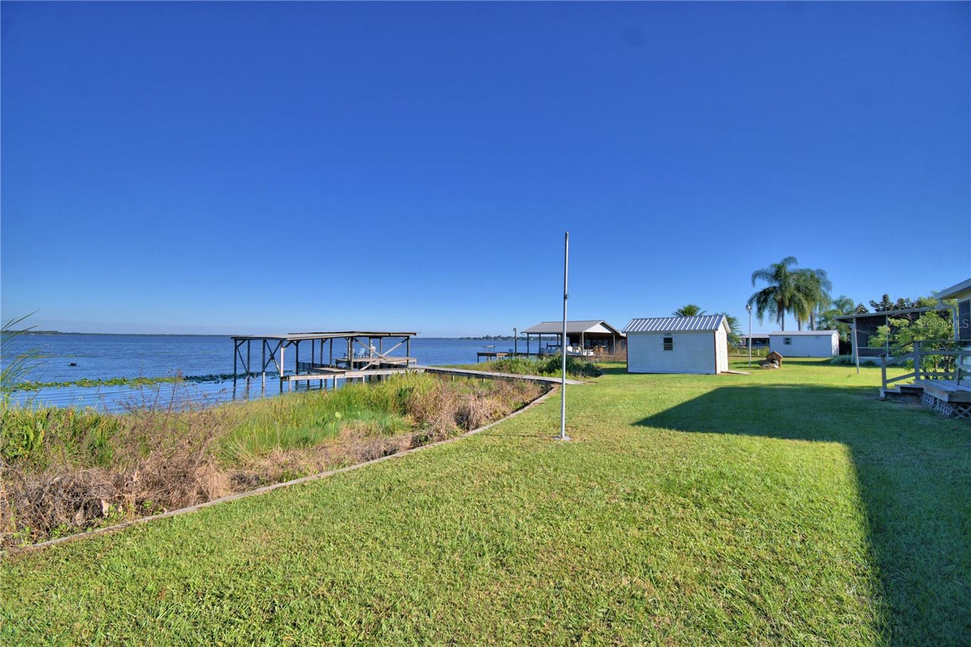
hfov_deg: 100.4
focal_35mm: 15
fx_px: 404
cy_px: 324
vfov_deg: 77.3
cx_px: 486
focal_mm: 10
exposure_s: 1/1600
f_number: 4.5
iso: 100
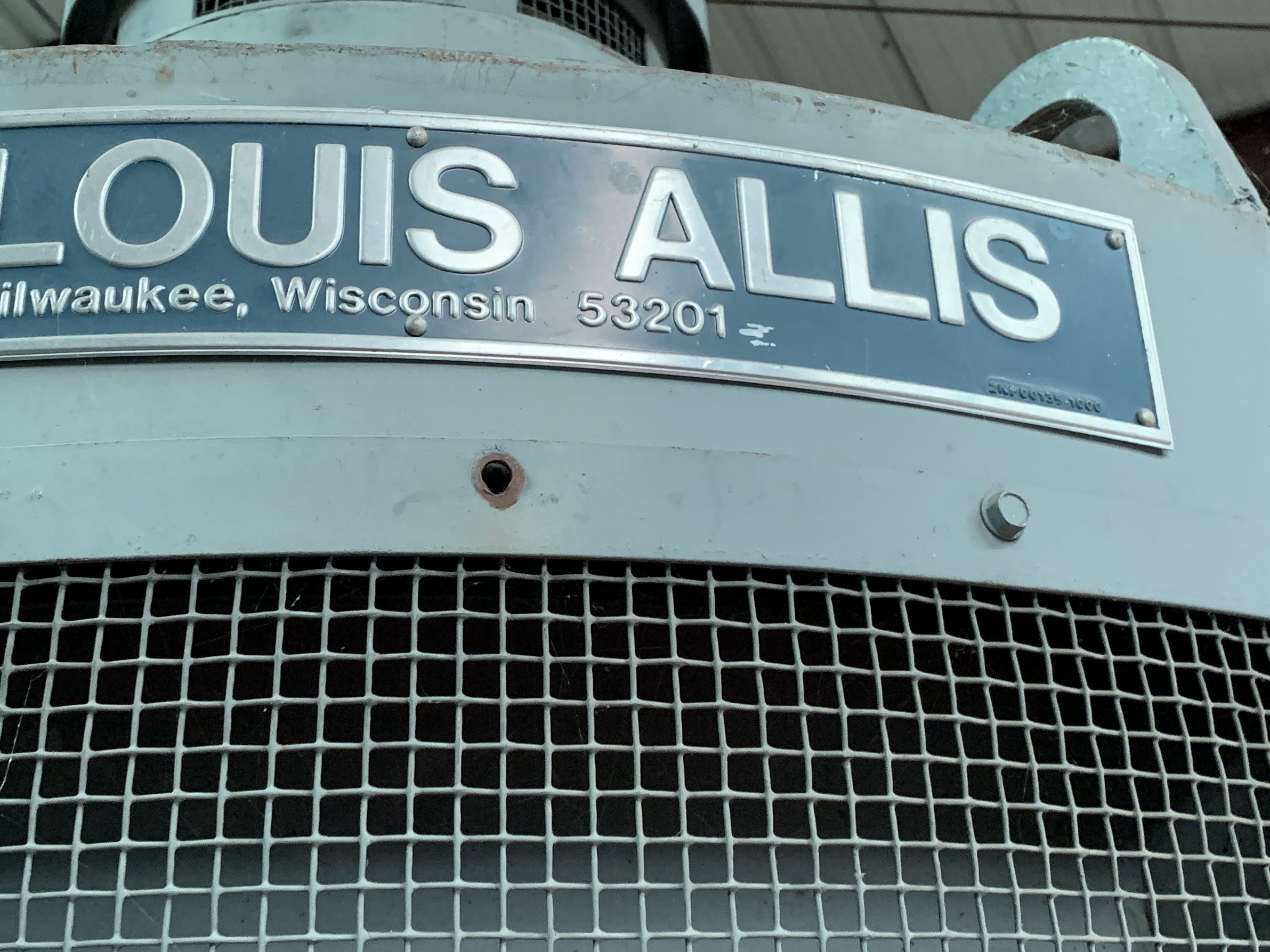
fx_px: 1614
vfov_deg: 32.8
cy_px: 387
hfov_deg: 42.8
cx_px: 535
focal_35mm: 44
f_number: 1.8
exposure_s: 1/60
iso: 320
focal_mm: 4.25
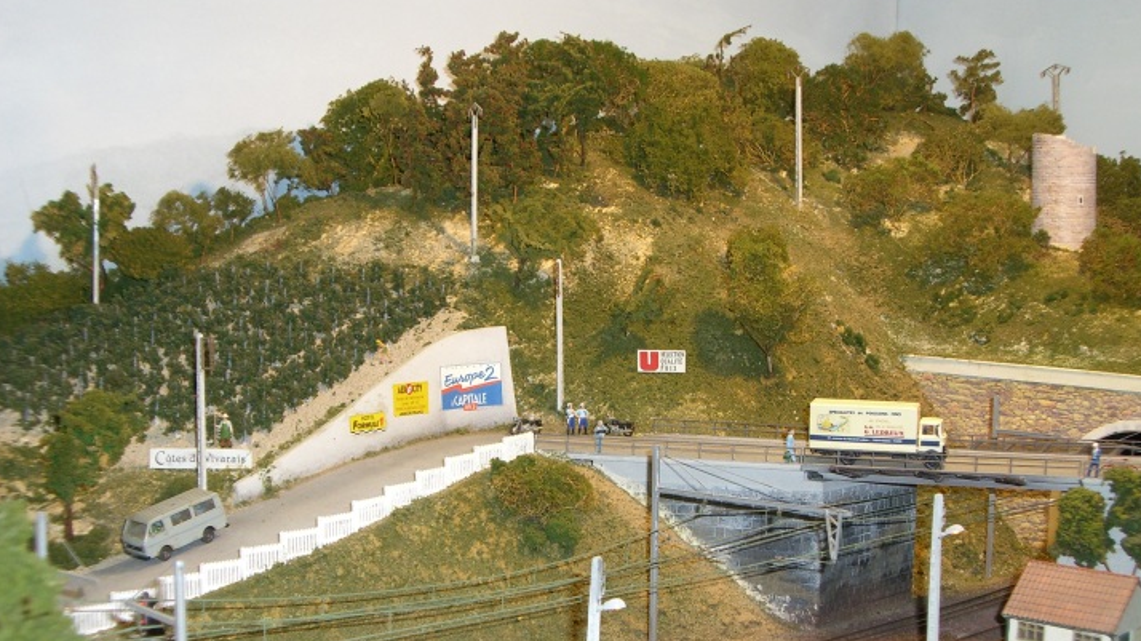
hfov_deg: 33.3
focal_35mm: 63
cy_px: 413
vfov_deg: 19.0
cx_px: 580
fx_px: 1905
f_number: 3.3
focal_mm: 9
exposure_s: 1/60
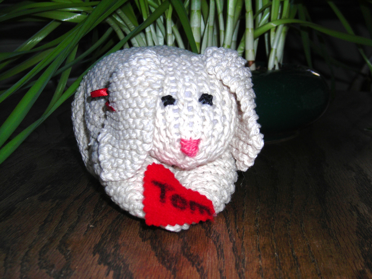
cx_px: 186
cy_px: 140
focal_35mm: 65
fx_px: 699
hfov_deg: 29.8
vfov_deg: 22.6
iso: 50
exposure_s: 1/60.1
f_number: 3.9
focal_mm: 10.8
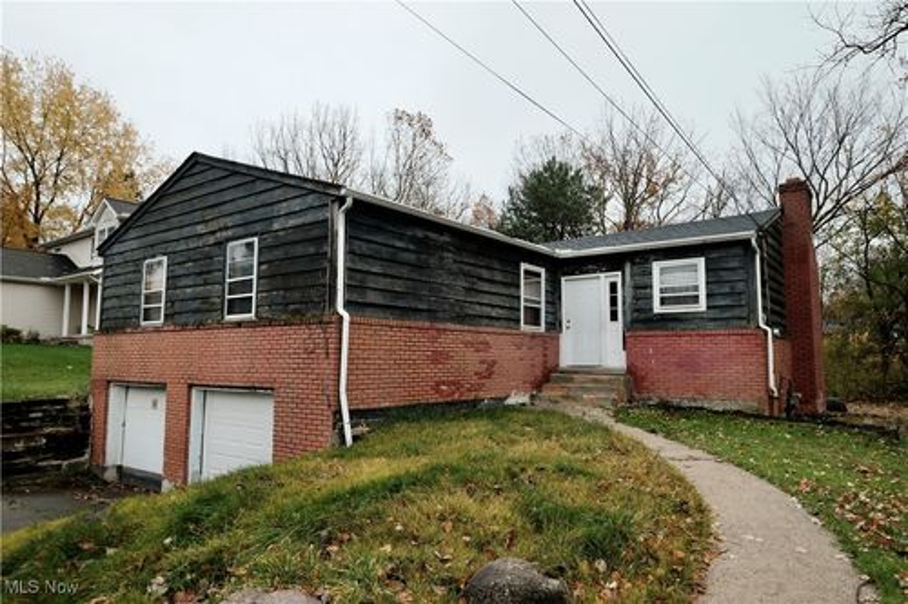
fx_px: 555
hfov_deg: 78.6
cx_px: 454
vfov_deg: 57.2
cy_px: 302
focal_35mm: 22
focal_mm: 14.5
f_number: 4
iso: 400
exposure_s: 1/280
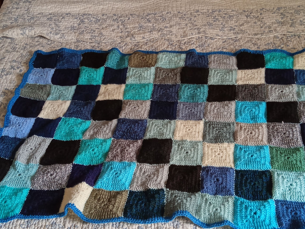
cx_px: 171
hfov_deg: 42.0
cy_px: 126
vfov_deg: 32.2
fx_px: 396
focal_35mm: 45
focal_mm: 3.57
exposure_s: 1/100
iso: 137
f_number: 1.8
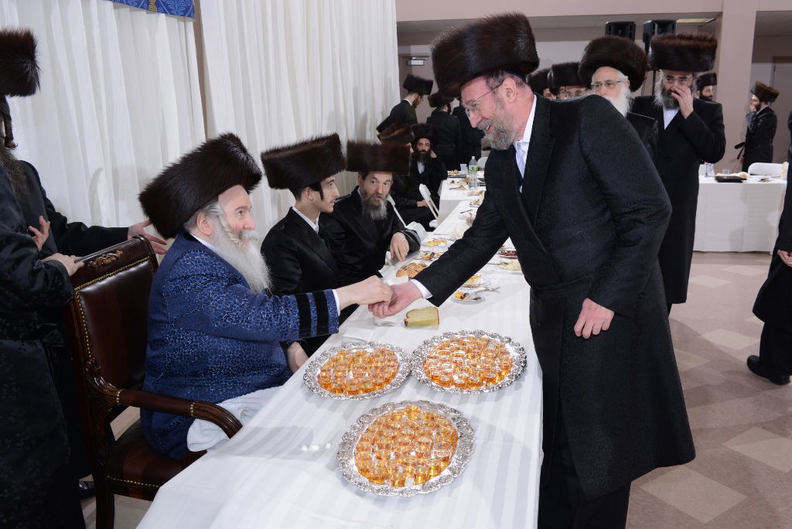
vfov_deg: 42.4
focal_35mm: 31
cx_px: 396
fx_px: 682
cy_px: 264
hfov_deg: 60.3
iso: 400
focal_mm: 31
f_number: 10
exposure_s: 1/160
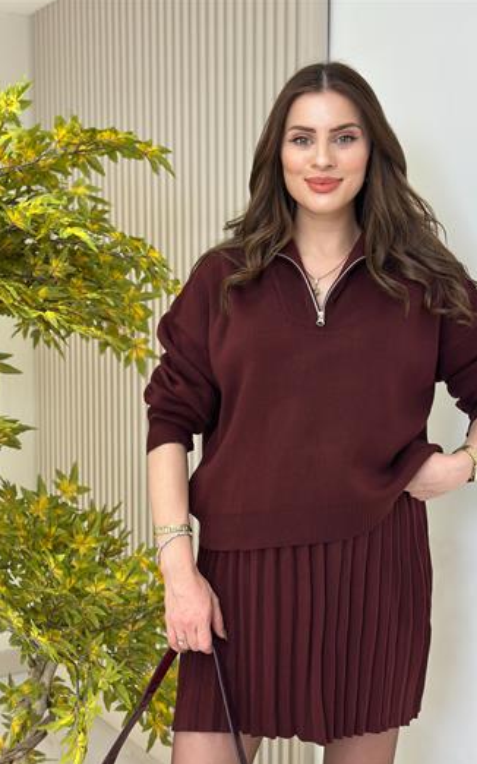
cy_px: 389
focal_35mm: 52
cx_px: 258
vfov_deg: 38.9
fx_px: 1082
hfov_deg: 24.9
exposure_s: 1/100
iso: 80
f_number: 1.78
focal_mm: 6.86
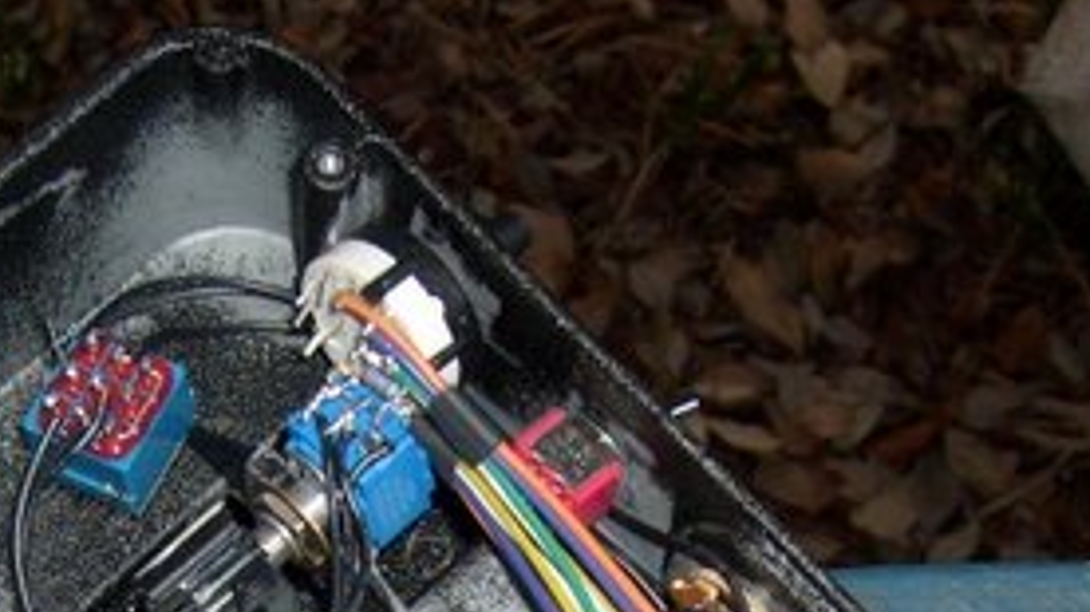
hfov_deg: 25.6
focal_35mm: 83
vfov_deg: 13.8
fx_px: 2398
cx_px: 494
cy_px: 853
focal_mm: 5.8
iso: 100
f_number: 2.8
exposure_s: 1/45
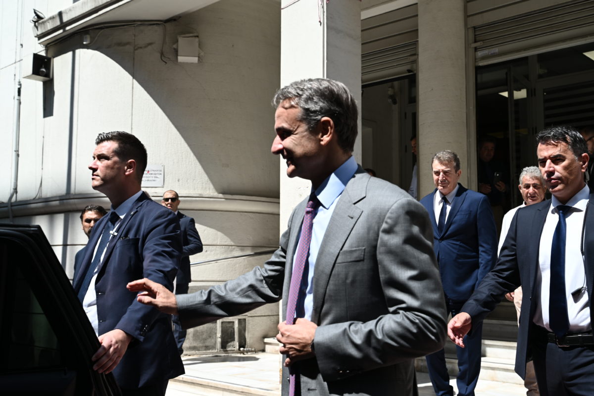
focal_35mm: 43
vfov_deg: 31.2
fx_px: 709
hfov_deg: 45.4
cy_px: 198
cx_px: 297
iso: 200
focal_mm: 43
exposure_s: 1/500
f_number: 6.3
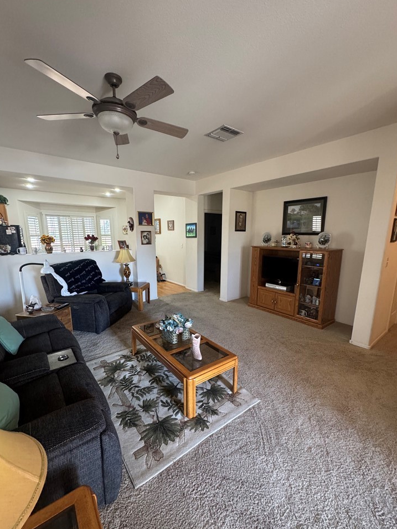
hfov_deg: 81.7
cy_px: 278
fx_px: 229
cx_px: 199
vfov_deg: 98.1
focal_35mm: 15
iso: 320
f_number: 2.2
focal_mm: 2.22
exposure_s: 1/60
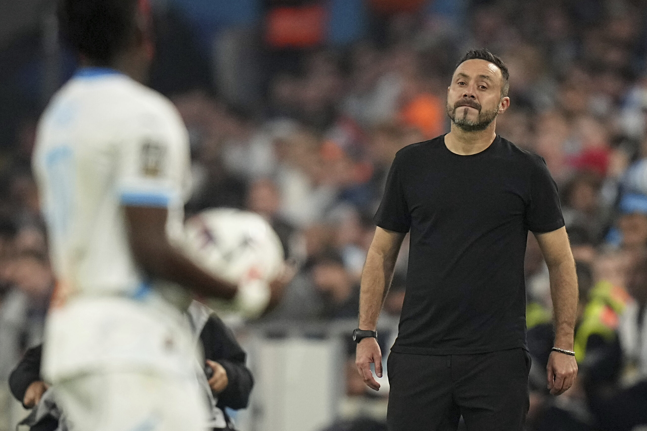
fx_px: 7189
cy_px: 216
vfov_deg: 3.4
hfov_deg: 5.2
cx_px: 324
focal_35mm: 400
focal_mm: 400
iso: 3200
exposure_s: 1/1600
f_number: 2.8
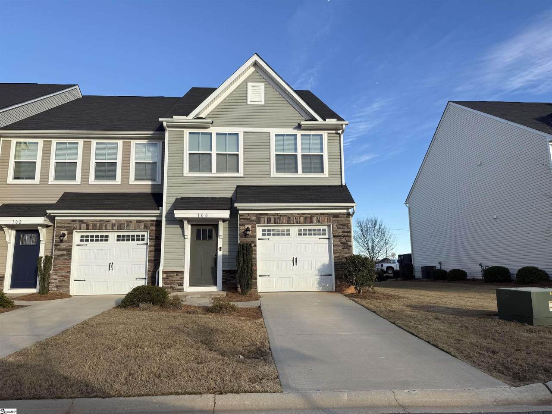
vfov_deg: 56.8
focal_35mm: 24
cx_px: 276
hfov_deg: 71.6
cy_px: 207
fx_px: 383
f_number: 1.78
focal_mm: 6.76
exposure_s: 1/2370
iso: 80
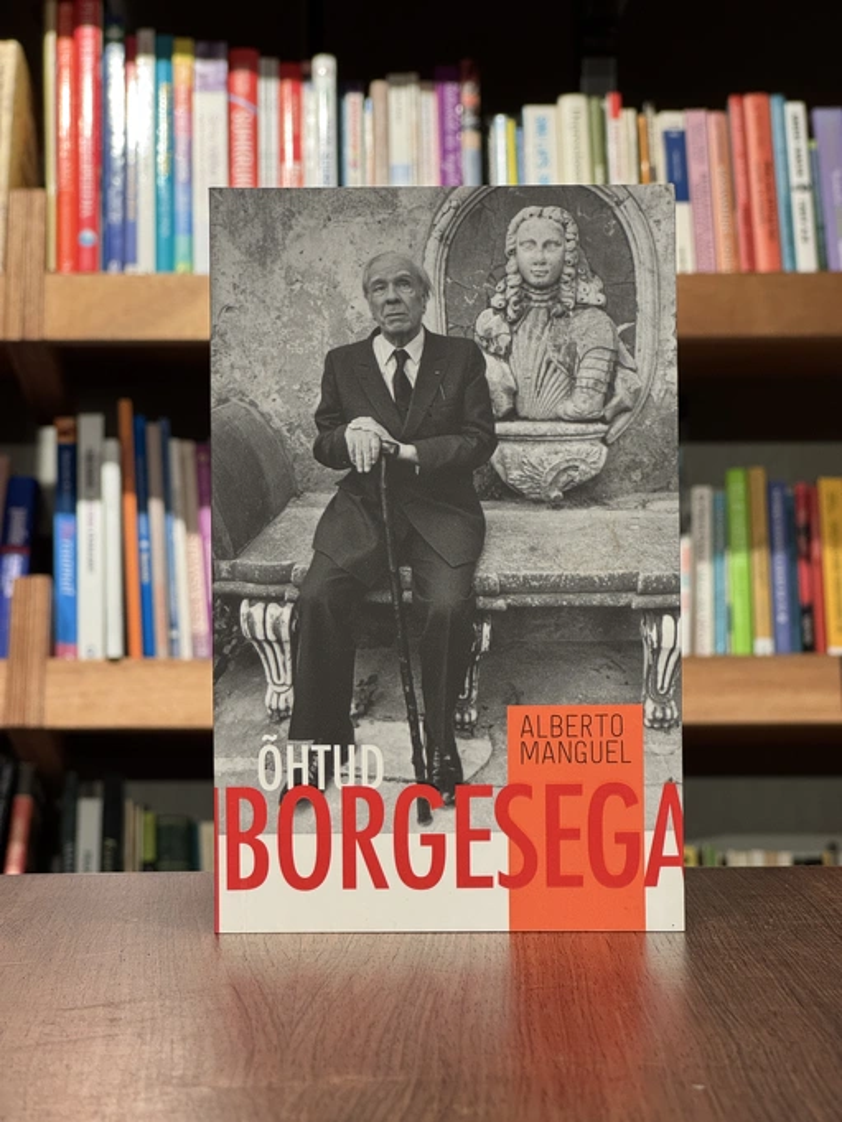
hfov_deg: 19.1
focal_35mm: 77
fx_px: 2496
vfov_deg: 25.3
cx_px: 421
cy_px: 561
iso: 250
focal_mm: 9
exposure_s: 1/85
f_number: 2.8
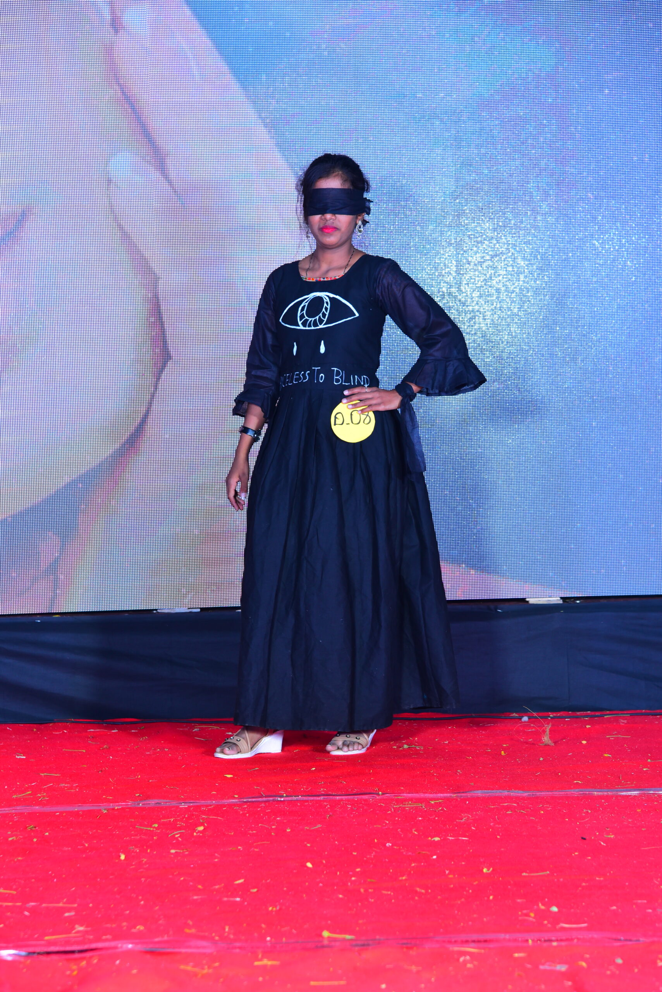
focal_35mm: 105
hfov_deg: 13.1
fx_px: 2893
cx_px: 331
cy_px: 496
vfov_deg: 19.4
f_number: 6.3
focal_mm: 105
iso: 640
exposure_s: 1/125
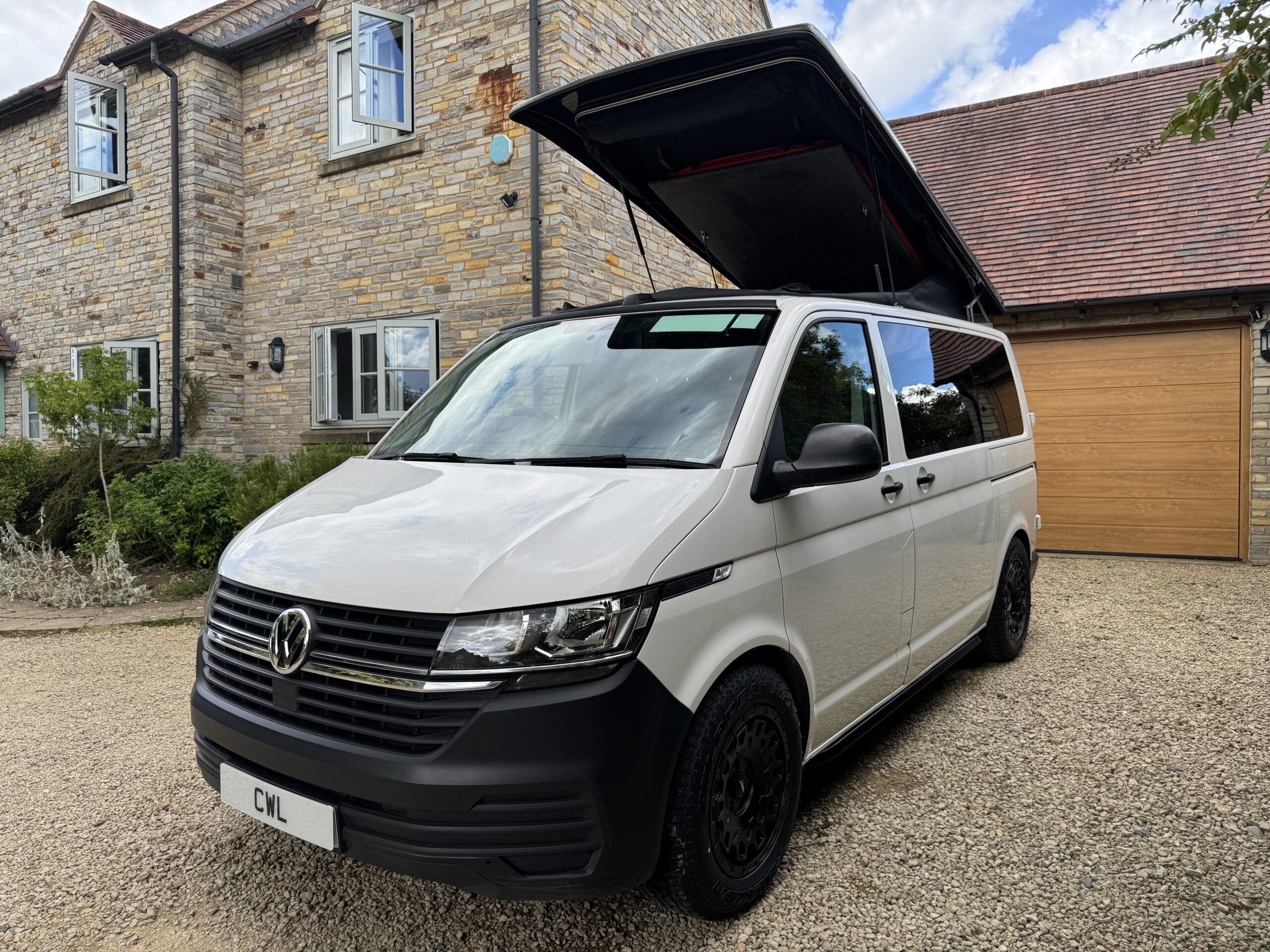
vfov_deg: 56.8
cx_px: 635
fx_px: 881
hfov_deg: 71.6
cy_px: 476
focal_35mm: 24
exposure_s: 1/1456
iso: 80
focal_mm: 6.76
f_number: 1.78
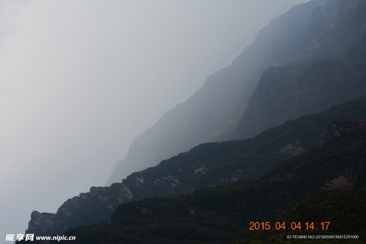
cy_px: 122
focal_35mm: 42
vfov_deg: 31.9
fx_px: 427
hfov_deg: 46.4
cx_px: 183
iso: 110
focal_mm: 28
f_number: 11
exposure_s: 1/125
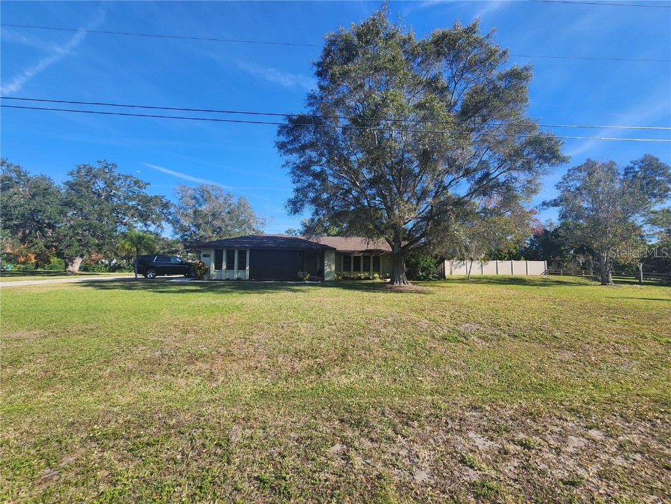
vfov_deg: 89.9
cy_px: 252
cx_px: 336
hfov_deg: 106.2
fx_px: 252
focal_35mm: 13
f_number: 2.2
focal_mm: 2.2
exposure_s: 1/1199
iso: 50
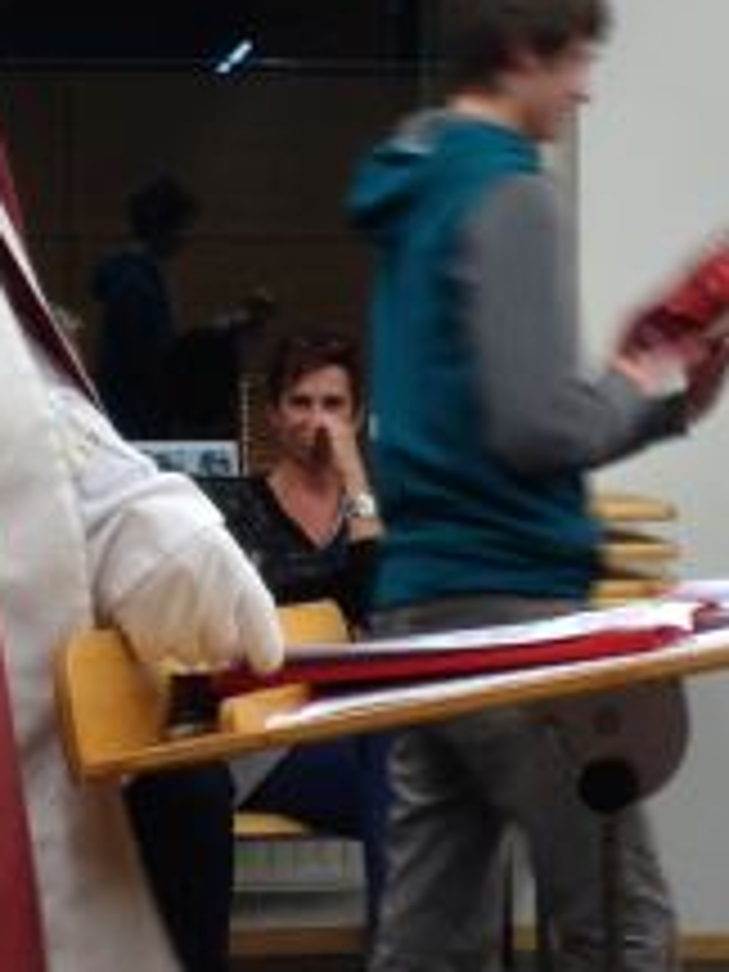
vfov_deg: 15.8
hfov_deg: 12.1
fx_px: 3426
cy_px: -58
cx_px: 392
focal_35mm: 122
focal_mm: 4.12
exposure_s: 1/20
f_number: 2.4
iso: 64
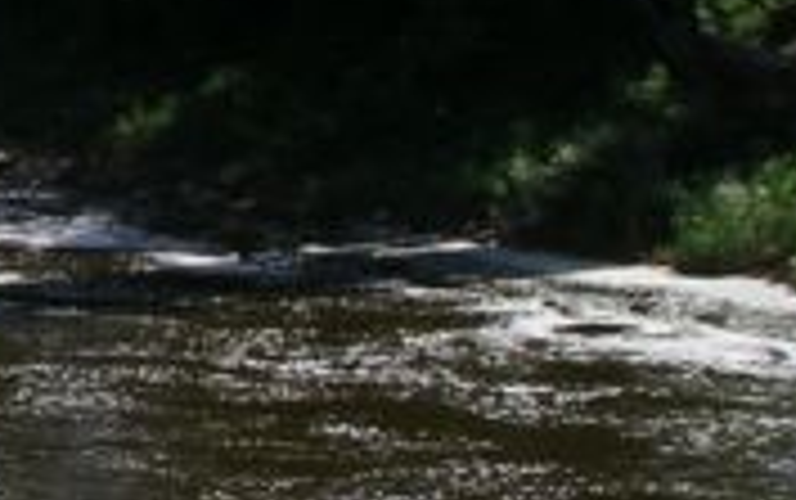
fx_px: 4929
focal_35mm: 227
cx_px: -1363
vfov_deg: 5.8
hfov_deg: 8.2
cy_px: -144
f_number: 6
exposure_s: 1/400
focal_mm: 7.8
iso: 64
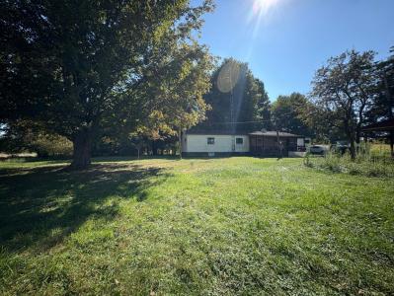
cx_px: 197
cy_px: 148
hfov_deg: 102.0
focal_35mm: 14
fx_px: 159
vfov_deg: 85.8
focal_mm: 2.22
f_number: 2.2
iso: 64
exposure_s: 1/1063
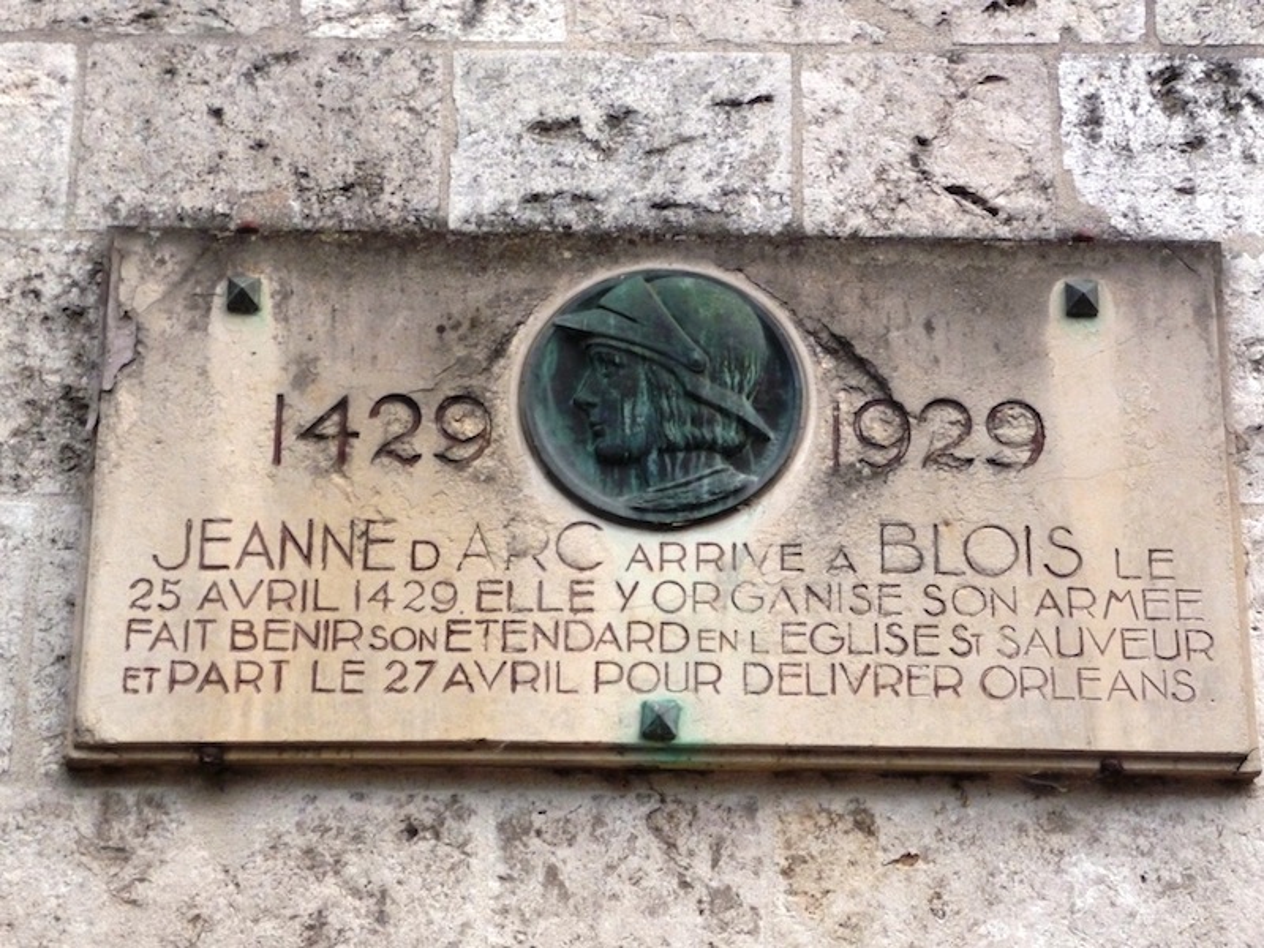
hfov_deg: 23.3
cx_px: 632
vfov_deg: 17.6
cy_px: 474
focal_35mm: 84
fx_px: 3067
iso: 400
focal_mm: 14.2
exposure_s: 1/25
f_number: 4.7
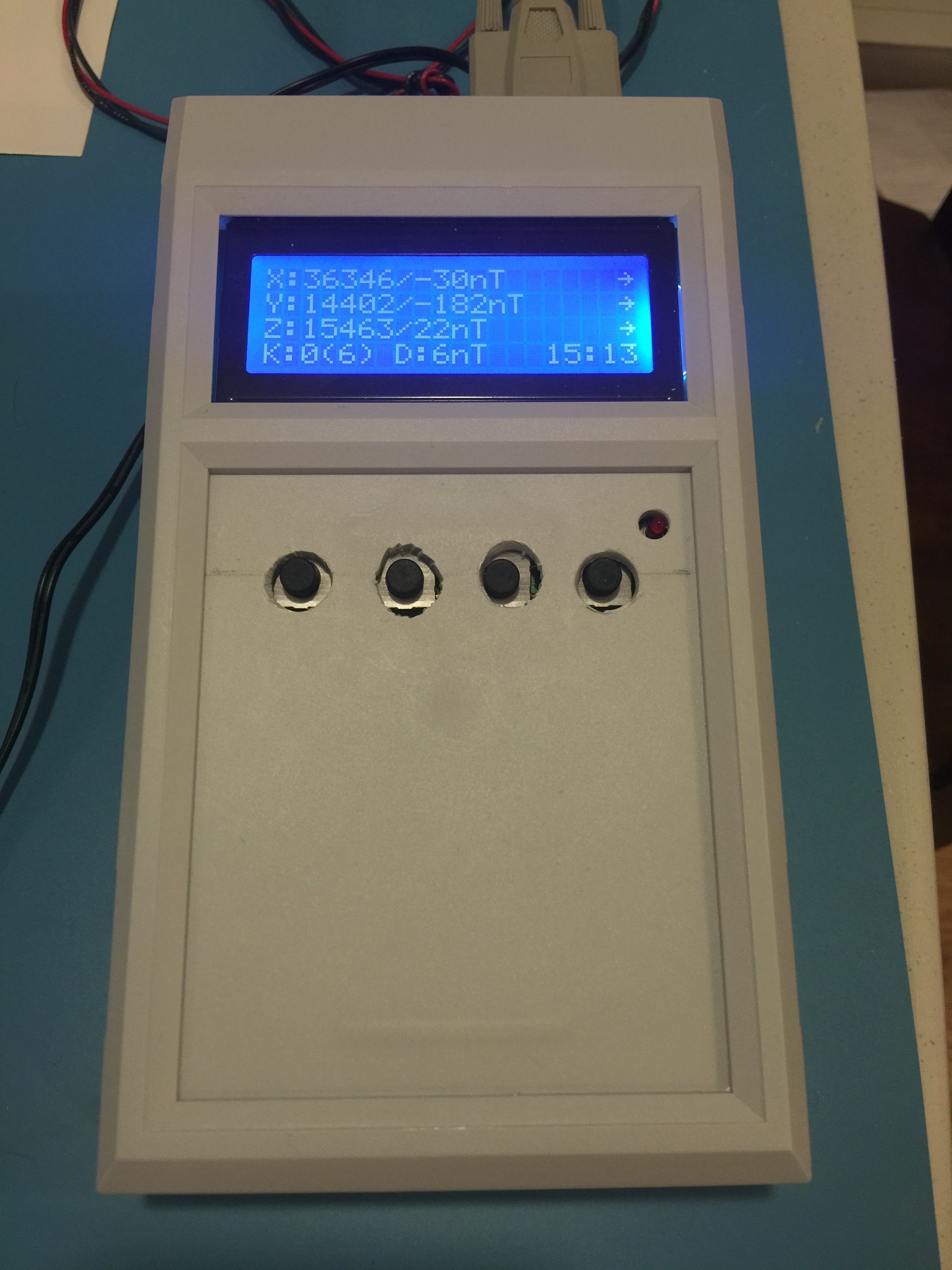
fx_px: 1063
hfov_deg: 48.2
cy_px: 635
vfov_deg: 61.7
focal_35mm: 29
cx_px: 476
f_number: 2.2
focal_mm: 4.15
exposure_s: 1/15
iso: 80
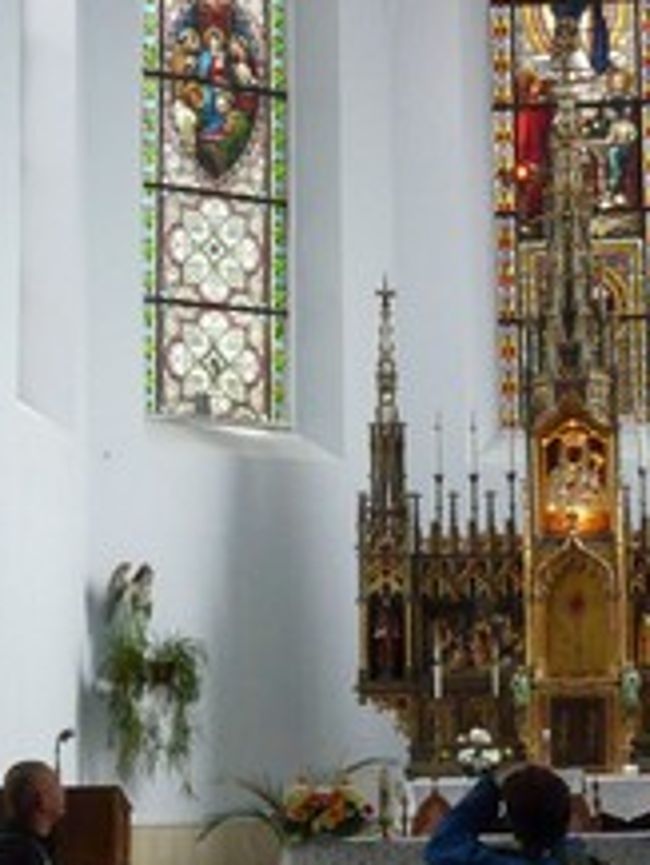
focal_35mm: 116
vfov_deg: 16.9
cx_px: 455
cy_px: 267
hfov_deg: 12.8
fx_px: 2901
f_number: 3.2
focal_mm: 6.8
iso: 400
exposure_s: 1/60
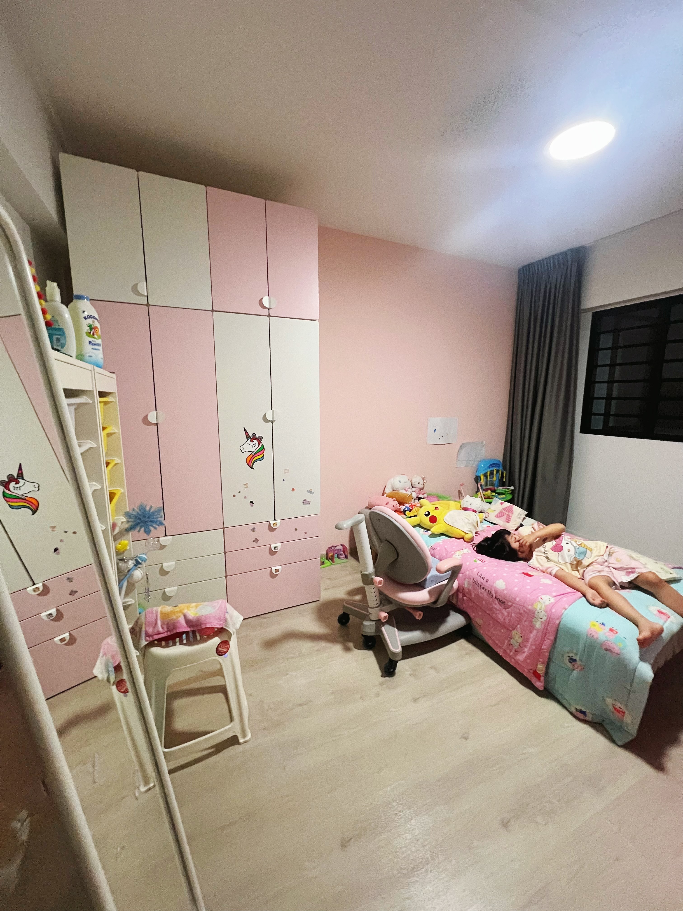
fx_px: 342
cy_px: 456
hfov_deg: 89.9
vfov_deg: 106.2
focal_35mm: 13
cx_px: 342
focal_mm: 1.57
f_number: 1.8
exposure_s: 1/50
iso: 500
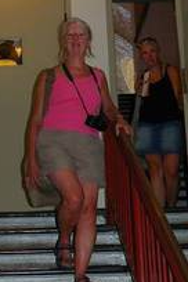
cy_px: 130
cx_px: 70
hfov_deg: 13.3
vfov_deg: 19.8
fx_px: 807
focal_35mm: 103
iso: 100
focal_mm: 20
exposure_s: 1/60
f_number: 3.8
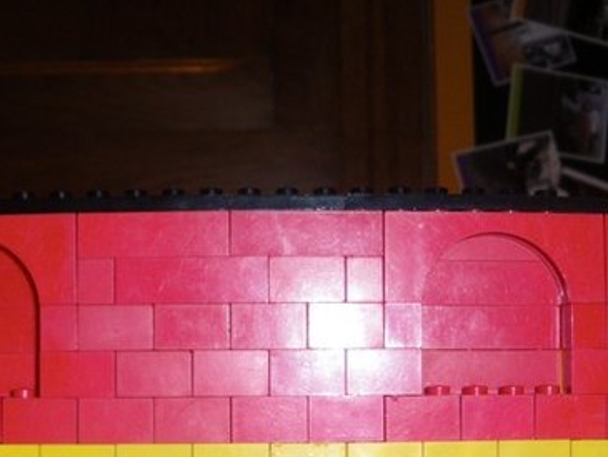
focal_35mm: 63
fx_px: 1107
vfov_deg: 22.8
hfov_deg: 30.7
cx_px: 314
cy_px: 390
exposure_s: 1/50
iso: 200
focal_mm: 6.3
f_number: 5.4
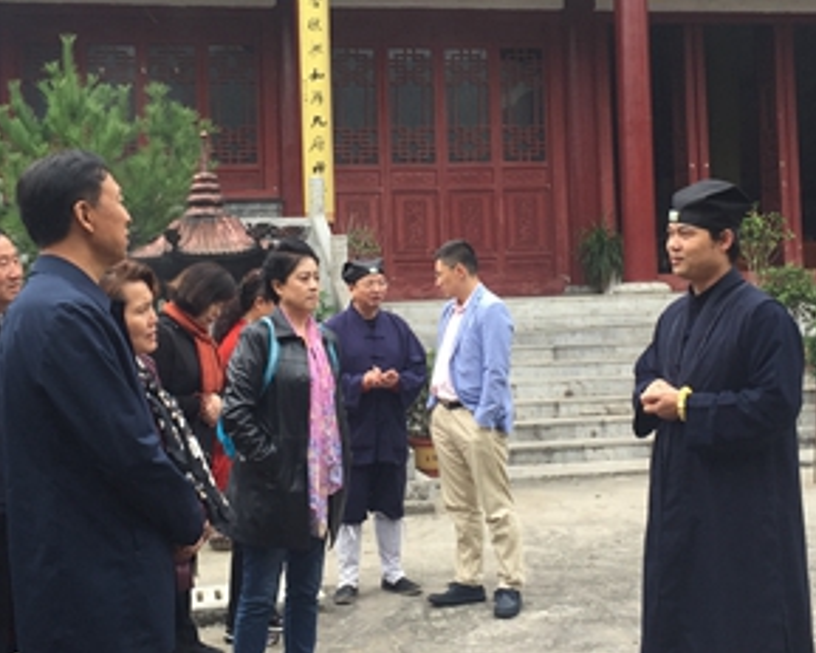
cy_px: 260
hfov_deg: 36.7
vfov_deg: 29.6
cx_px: 415
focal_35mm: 51
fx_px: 1231
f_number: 2.2
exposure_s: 1/100
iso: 32
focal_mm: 4.15
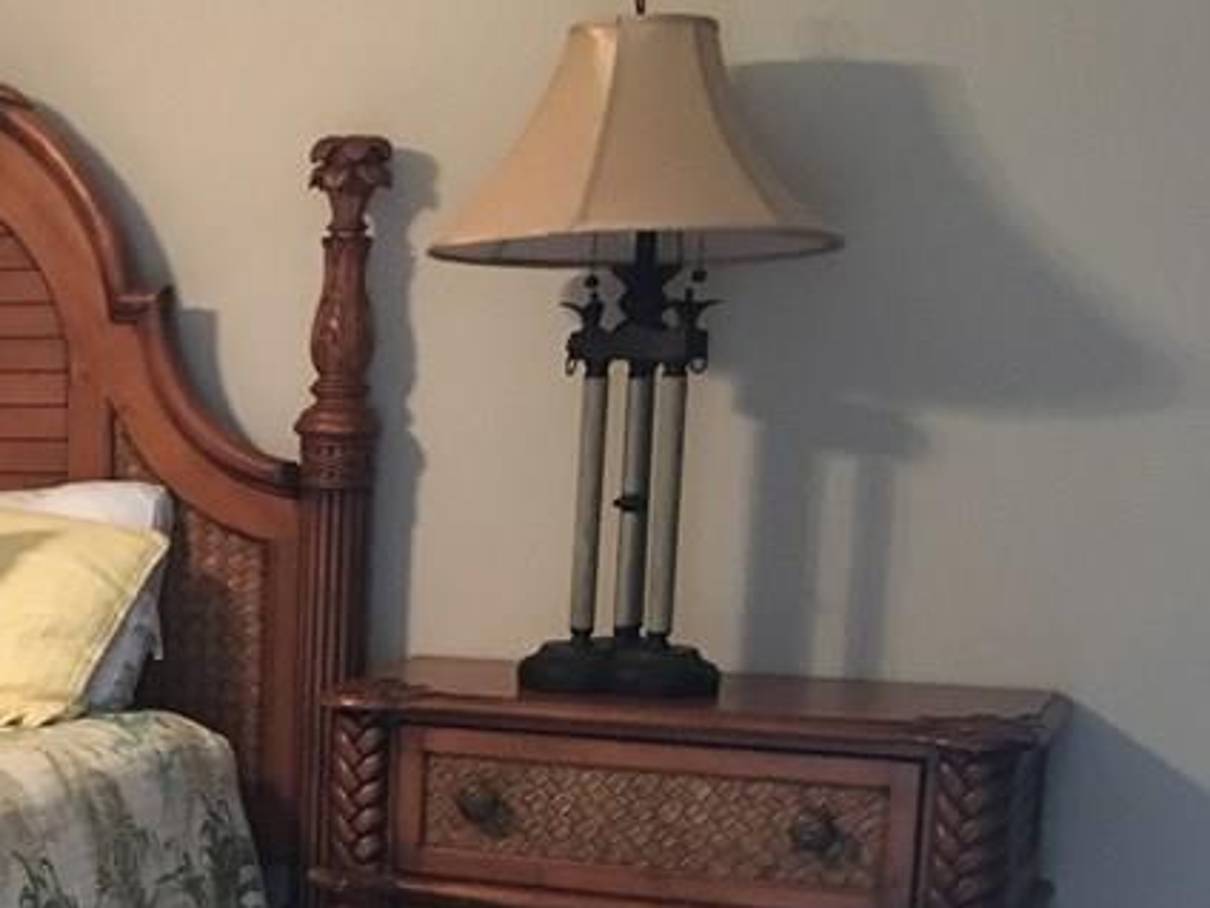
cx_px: -205
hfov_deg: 25.2
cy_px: 797
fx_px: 2447
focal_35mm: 70
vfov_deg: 20.6
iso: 250
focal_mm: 4.15
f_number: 2.2
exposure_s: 1/15
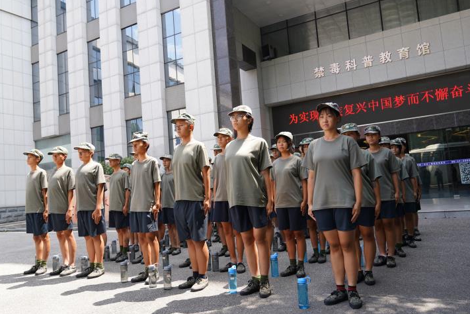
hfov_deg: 67.3
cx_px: 247
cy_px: 163
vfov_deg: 47.9
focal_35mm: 27
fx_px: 352
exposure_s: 1/200
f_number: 3.5
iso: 125
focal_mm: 24
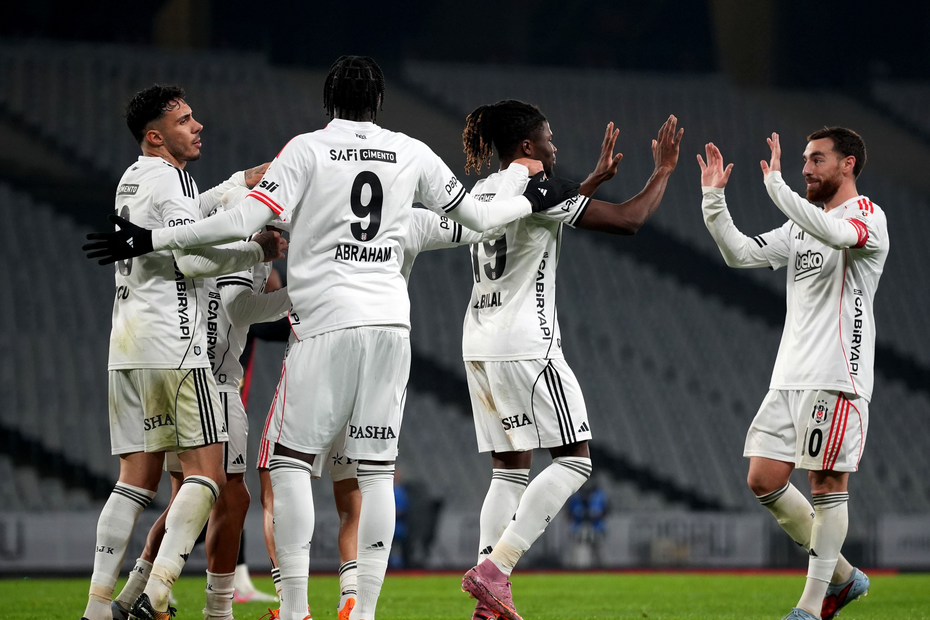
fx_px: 6458
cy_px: 310
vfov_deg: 5.5
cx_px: 465
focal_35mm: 250
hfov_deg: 8.2
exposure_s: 1/1600
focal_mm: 167
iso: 2000
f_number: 2.8
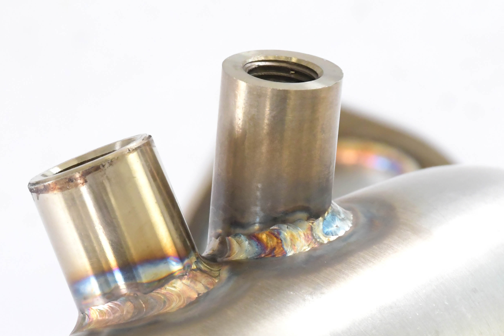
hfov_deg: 6.9
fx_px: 4171
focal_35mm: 298
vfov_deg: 4.6
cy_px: 246
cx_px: 239
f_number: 11
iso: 4000
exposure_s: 1/160
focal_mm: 100
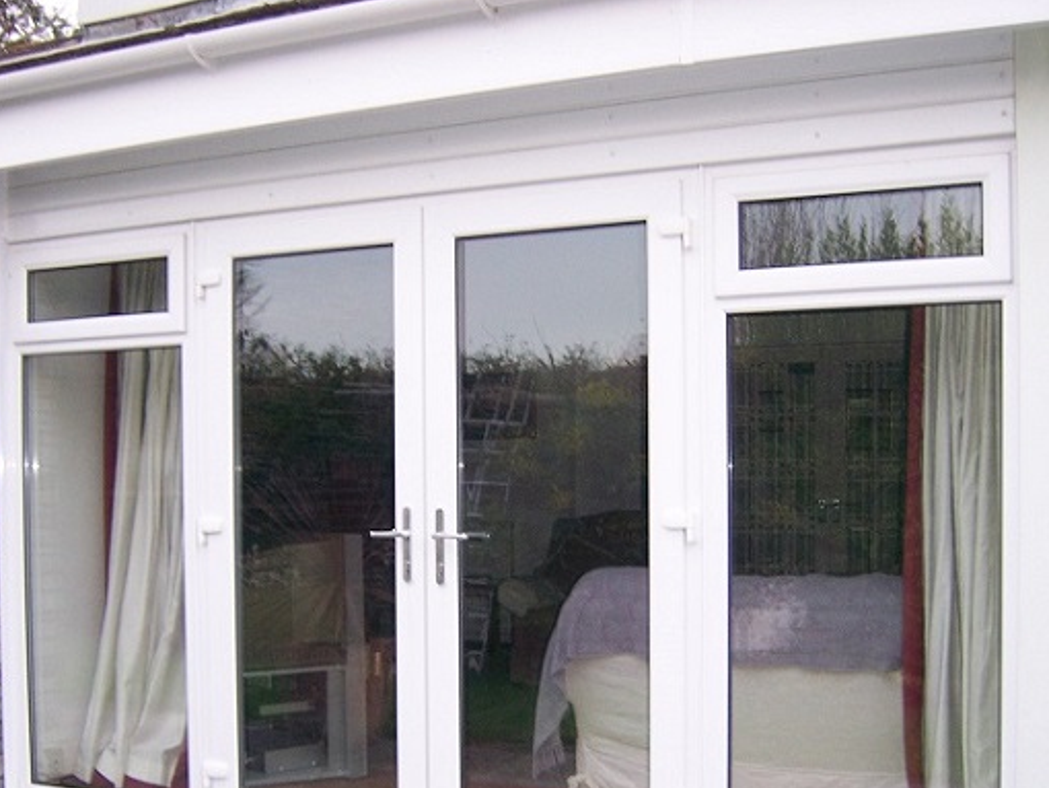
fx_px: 1395
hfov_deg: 41.2
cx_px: 485
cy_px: 483
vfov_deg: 31.4
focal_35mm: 46
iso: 125
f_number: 2.8
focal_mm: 6
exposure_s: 1/60
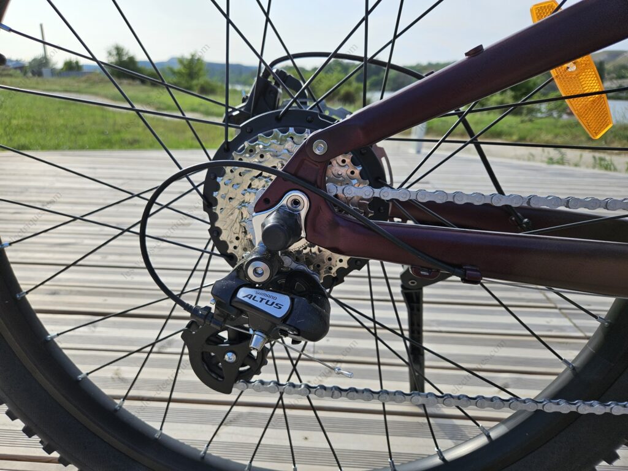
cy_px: 236
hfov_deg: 73.9
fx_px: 417
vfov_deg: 58.9
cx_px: 314
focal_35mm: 23
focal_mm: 5.4
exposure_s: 1/1476
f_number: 1.8
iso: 25
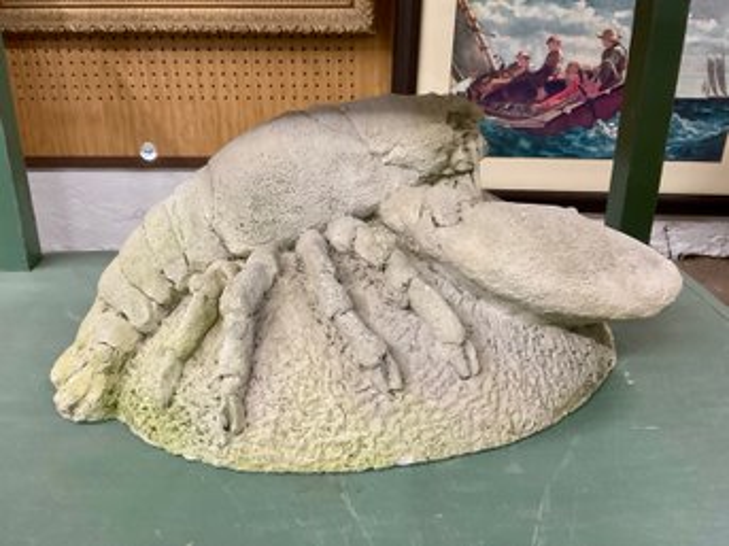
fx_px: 611
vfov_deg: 48.2
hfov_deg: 61.7
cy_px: 273
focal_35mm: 29
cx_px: 364
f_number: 1.8
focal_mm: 3
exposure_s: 1/60
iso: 250
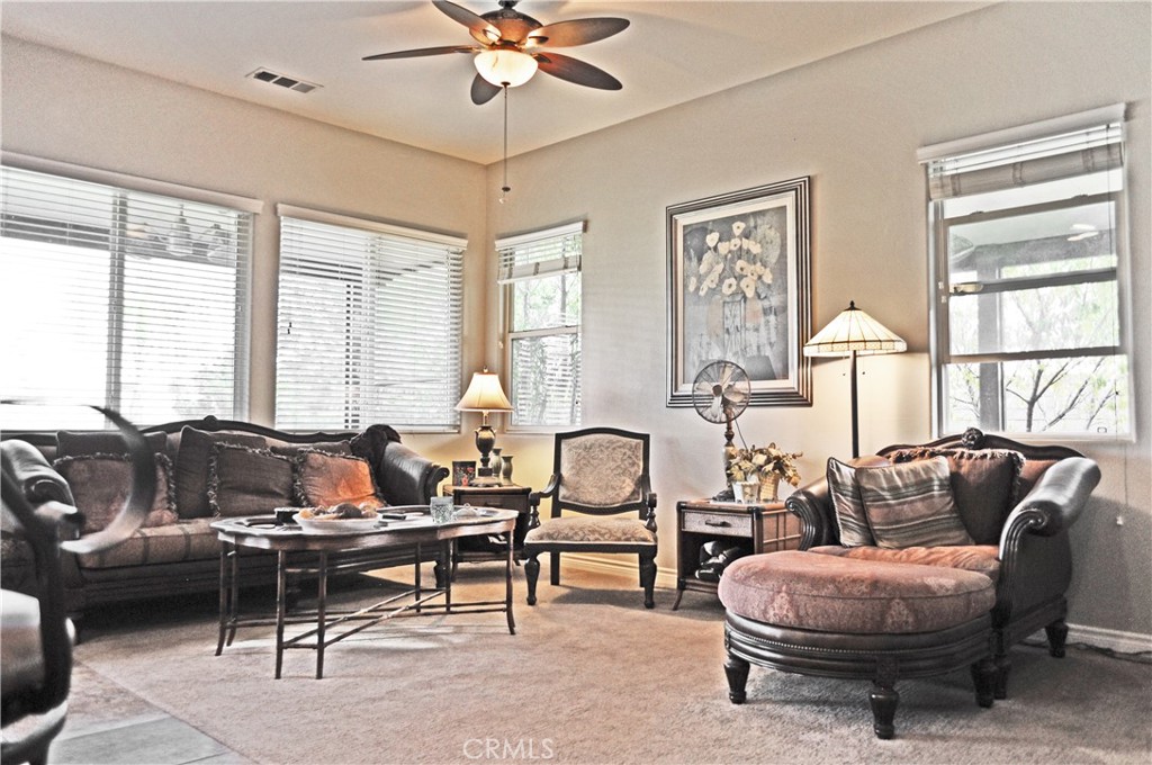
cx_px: 576
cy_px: 382
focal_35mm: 27
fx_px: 863
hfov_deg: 67.4
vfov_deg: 47.8
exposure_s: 1/60
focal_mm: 18
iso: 400
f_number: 4
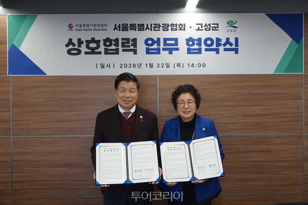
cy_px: 102
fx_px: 316
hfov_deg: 51.9
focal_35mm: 37
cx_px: 154
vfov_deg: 35.9
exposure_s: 1/40
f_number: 3.2
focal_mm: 13.7
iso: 125
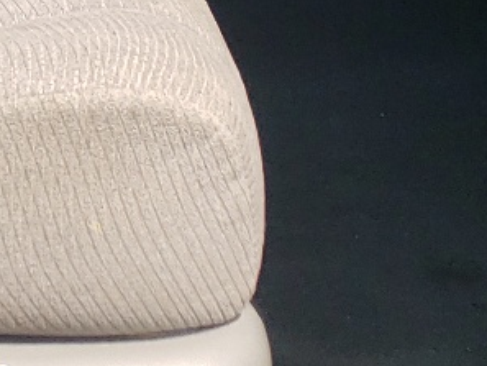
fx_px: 1970
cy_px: -394
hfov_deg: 13.5
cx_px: -174
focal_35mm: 140
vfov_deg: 9.8
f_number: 1.5
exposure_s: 1/1667
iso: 50
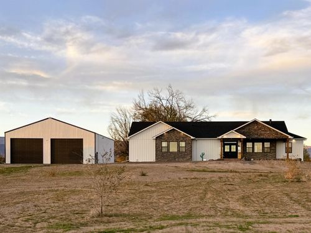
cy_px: 116
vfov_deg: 36.8
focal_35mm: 39
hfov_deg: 47.9
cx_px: 156
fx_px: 350
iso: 80
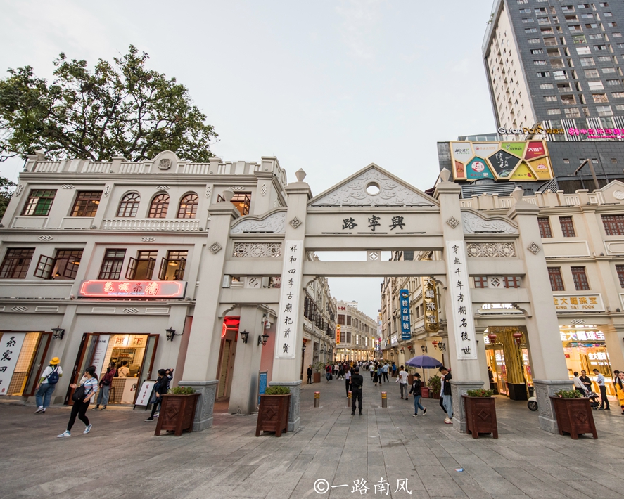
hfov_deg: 92.3
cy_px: 248
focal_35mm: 16
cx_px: 364
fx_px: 296
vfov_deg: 80.4
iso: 800
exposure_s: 1/100
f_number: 5.6
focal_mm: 14
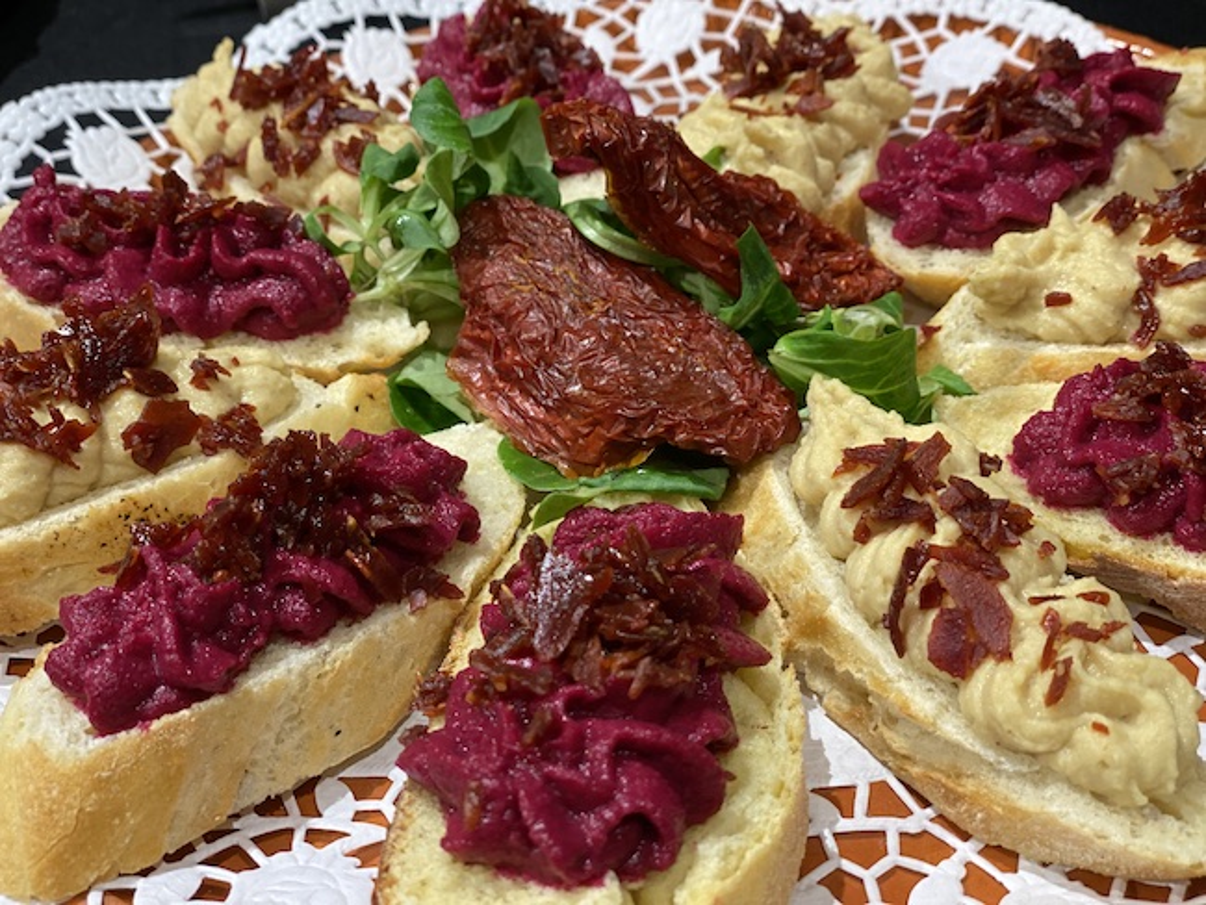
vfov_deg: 28.1
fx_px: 1812
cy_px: 452
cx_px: 603
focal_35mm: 52
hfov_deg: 36.8
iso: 160
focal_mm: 6
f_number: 2
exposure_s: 1/100
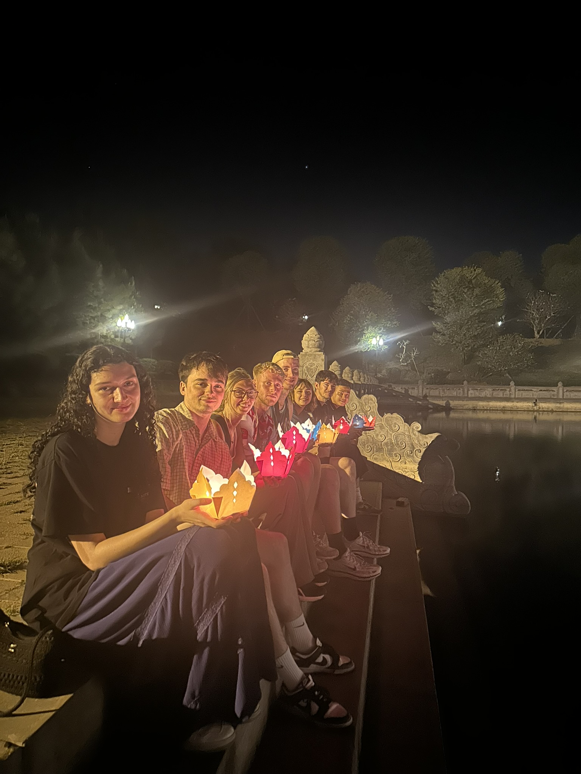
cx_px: 290
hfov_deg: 56.8
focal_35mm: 24
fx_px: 537
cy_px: 387
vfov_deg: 71.6
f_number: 1.78
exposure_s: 1/20
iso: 1600
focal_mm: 6.86
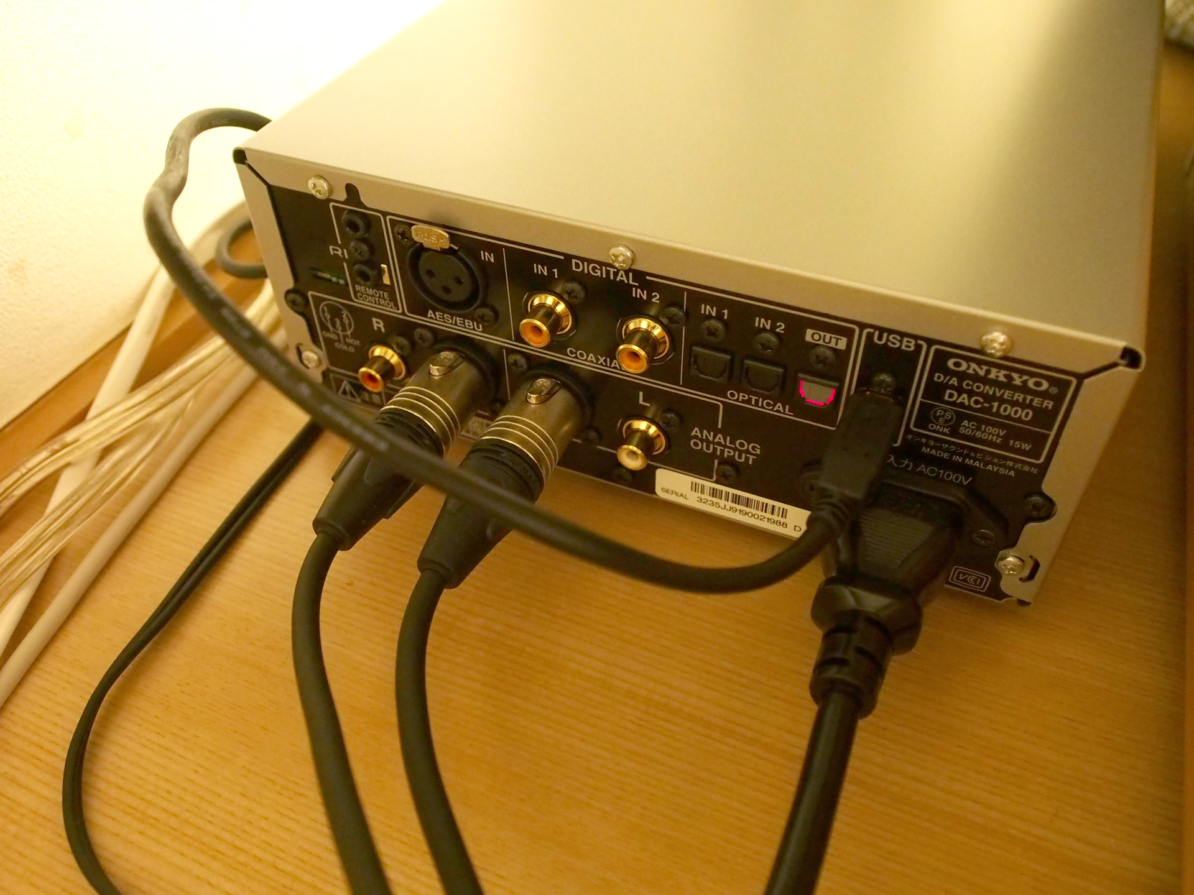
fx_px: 1035
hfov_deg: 60.0
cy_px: 448
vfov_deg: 46.8
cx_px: 597
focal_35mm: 30
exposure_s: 1/6
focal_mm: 15
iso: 3200
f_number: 3.9
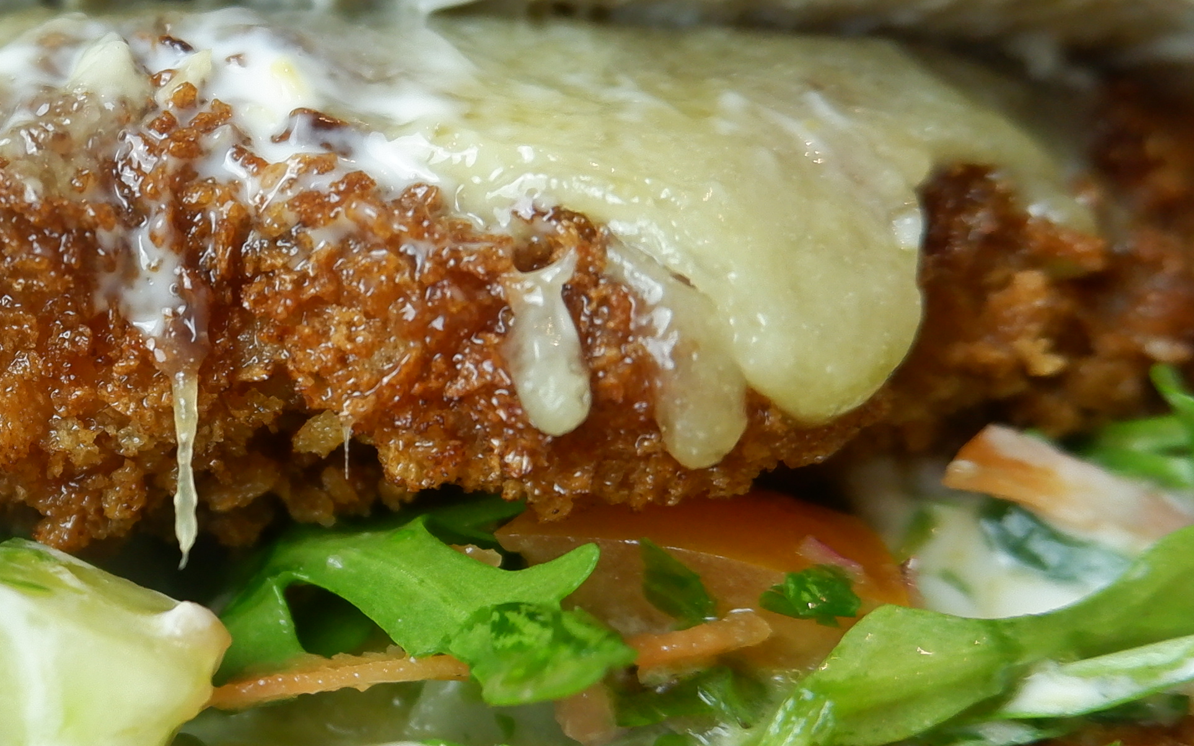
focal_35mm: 73
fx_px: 2375
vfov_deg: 17.8
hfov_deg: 26.6
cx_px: -24
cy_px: 394
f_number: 3.5
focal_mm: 15
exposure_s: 1/150
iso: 800
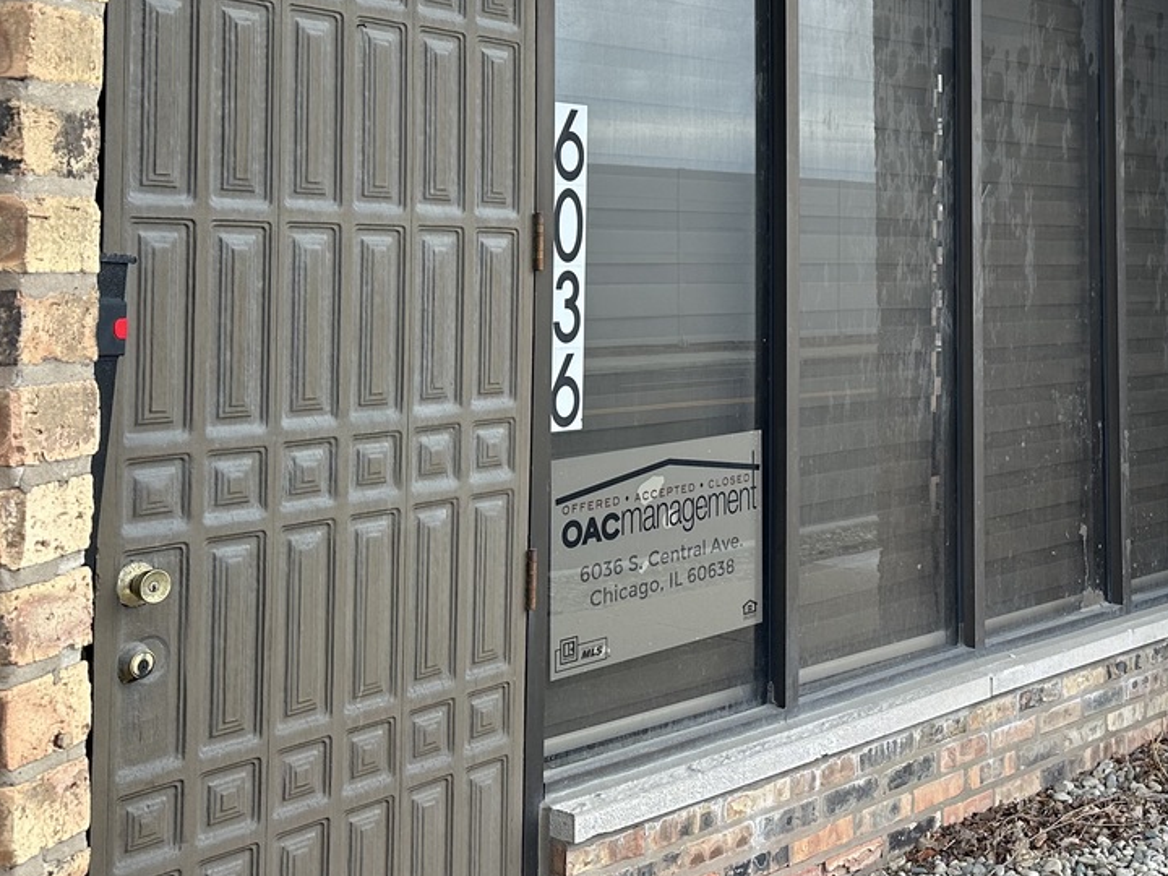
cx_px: 983
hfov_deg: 37.8
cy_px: 190
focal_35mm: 48
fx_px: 1620
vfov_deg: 29.6
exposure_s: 1/366
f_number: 1.78
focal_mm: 6.86
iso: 80
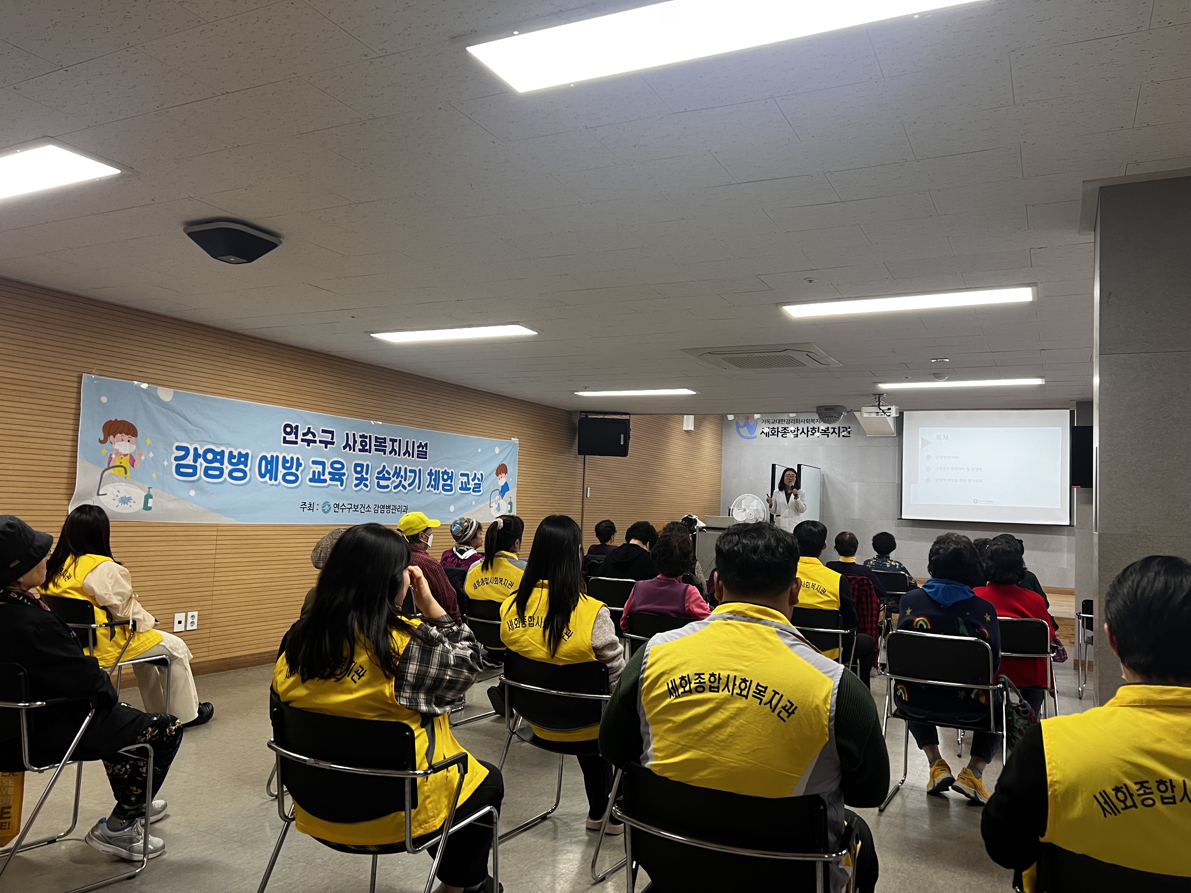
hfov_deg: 67.3
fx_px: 895
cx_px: 596
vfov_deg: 53.1
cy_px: 446
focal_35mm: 26
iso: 80
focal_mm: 5.7
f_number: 1.5
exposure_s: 1/60
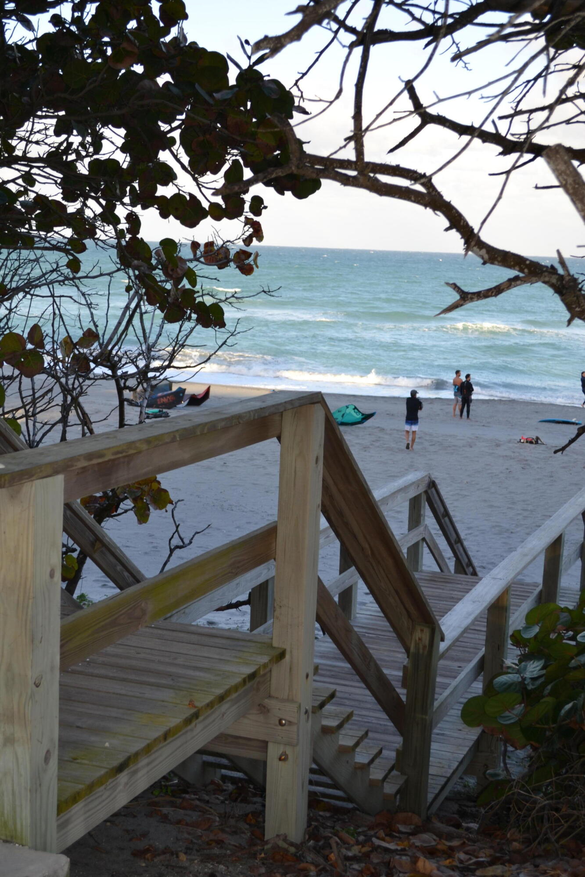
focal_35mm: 52
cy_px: 438
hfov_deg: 25.7
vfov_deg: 37.9
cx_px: 292
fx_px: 1280
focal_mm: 35
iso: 100
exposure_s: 1/125
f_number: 5
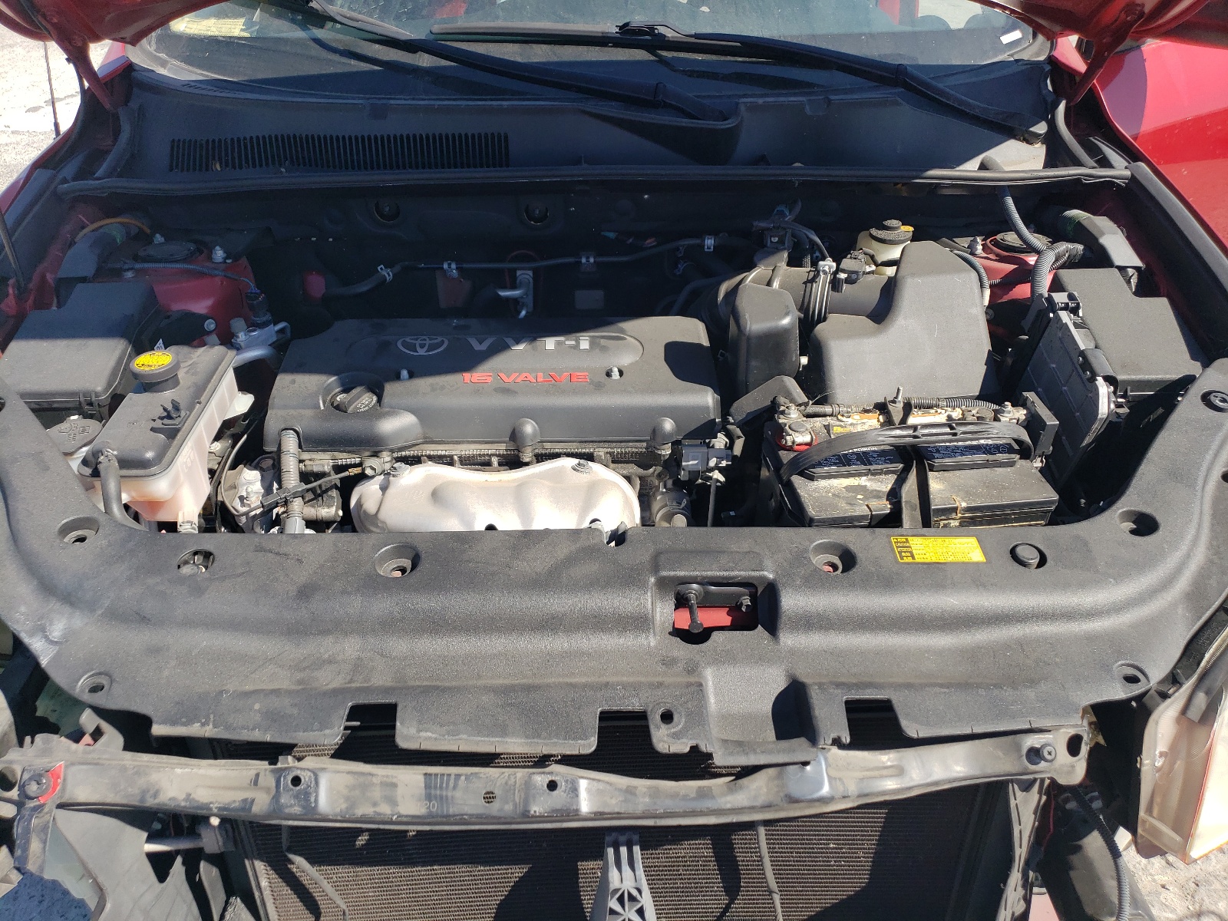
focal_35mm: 26
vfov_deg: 53.1
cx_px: 614
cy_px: 460
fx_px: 922
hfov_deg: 67.3
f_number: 1.5
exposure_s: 1/1667
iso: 50
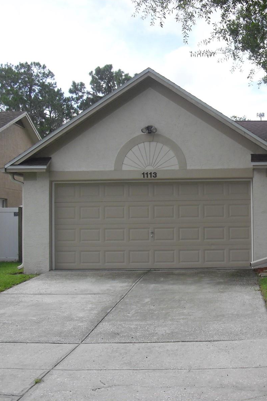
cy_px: 201
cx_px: 246
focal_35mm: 53
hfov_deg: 24.7
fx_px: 590
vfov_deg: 37.5
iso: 100
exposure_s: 1/1000
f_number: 2.8
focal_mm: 6.2
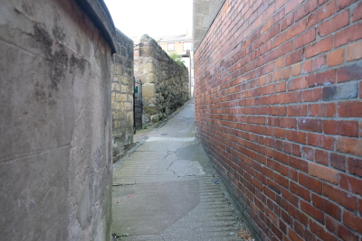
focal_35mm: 24
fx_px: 241
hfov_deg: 73.7
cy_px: 120
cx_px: 181
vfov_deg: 53.2
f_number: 2.8
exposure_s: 1/100
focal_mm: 16
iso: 200
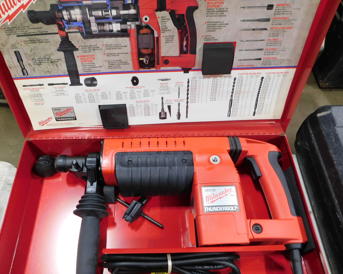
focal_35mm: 28
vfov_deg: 51.4
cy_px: 156
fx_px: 284
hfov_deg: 62.2
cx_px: 161
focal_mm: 4
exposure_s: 1/30
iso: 280
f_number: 3
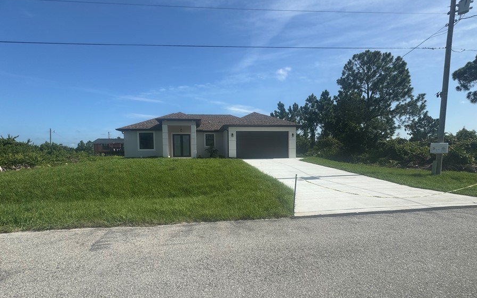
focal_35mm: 17
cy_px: 166
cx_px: 230
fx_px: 221
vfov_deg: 67.8
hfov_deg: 94.3
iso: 50
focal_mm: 2.22
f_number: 2.2
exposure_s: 1/2028
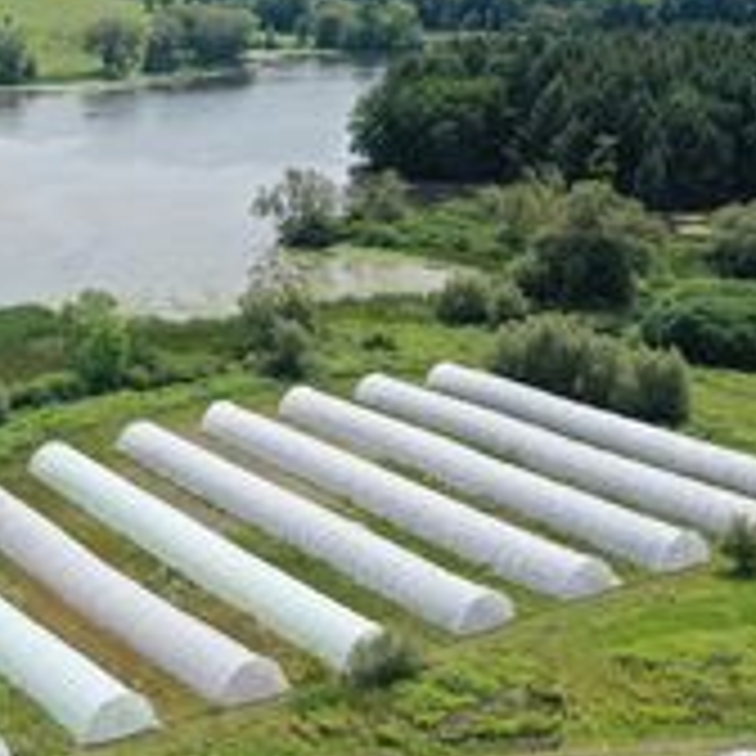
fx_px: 1507
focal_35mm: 61
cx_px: -122
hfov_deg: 25.6
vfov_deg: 28.2
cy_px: 362
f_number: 5.6
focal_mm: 10.26
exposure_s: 1/400
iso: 100
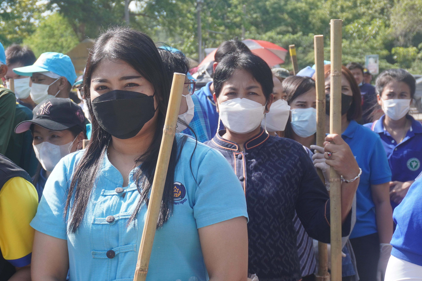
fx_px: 914
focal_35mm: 78
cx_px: 199
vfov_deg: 17.5
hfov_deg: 26.0
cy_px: 140
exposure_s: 1/200
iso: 100
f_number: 5.6
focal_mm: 34
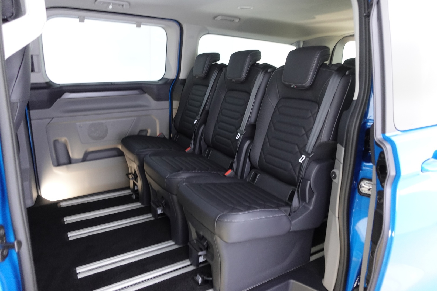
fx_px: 291
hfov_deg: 73.7
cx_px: 218
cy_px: 146
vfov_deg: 53.1
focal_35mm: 24
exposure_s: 1/10
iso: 800
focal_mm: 9.4
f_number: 1.8
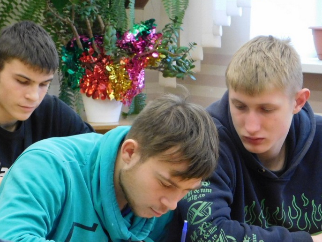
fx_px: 1452
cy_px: 129
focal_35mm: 156
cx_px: 156
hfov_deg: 12.7
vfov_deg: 9.5
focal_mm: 23.7
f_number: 5
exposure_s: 1/30
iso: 640
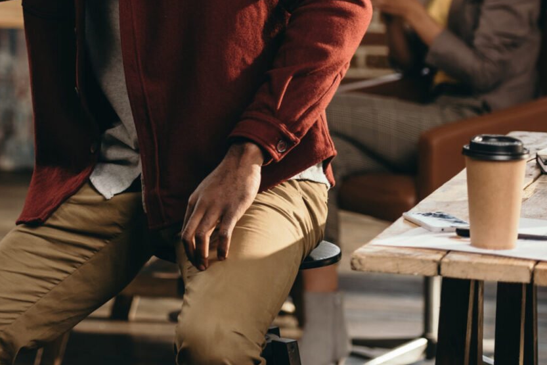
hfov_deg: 8.5
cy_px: -69
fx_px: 3661
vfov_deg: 5.7
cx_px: -69
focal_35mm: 241
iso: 200
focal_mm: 98
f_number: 3.2
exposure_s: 1/200
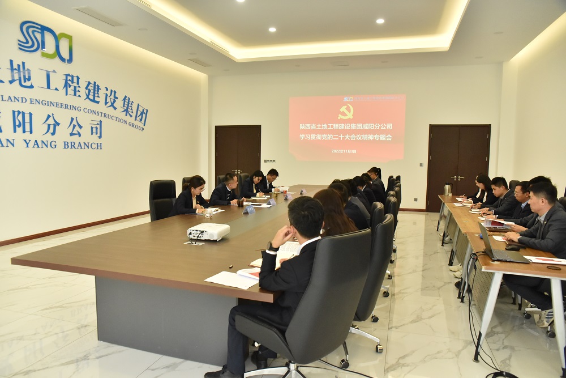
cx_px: 283
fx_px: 377
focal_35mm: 24
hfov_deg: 73.7
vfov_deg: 53.1
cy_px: 189
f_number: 4.5
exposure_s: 1/640
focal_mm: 24
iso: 4000
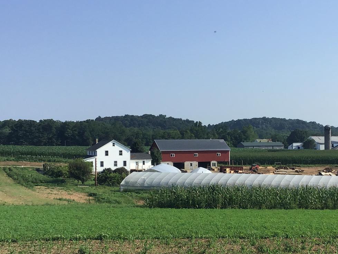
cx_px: 254
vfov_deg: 22.5
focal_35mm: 65
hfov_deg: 29.3
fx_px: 635
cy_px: 159
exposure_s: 1/1567
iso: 25
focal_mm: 3.3
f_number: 2.4
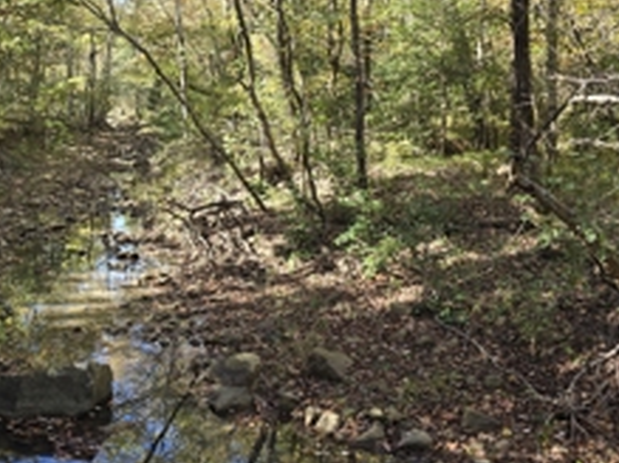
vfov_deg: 33.9
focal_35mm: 42
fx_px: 751
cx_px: 107
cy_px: 144
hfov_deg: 42.4
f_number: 1.7
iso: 40
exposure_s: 1/180
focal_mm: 6.3
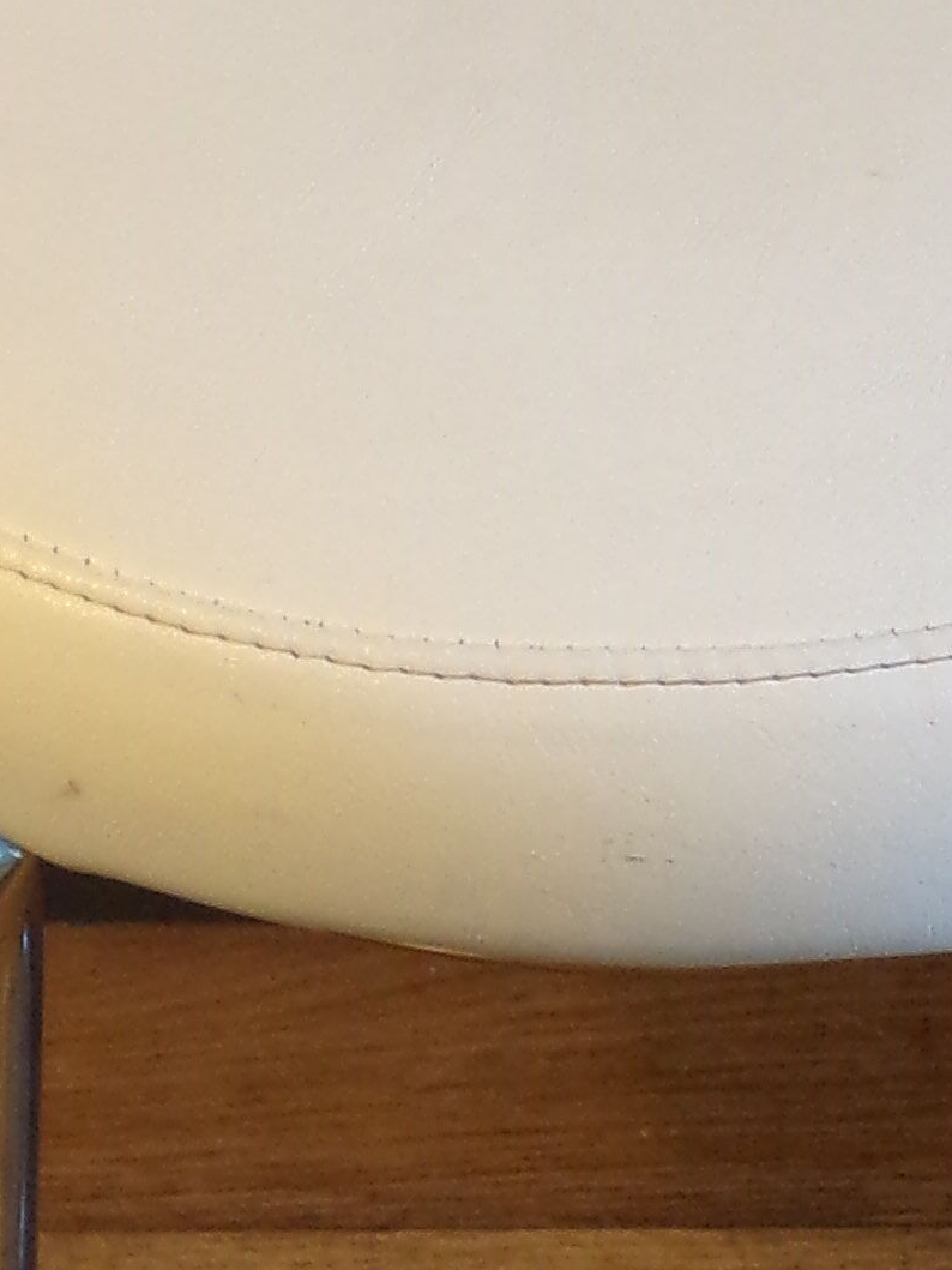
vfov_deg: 12.2
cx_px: 685
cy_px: 330
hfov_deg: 9.2
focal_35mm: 161
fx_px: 5905
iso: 200
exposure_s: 1/20
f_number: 3.3
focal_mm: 6.6
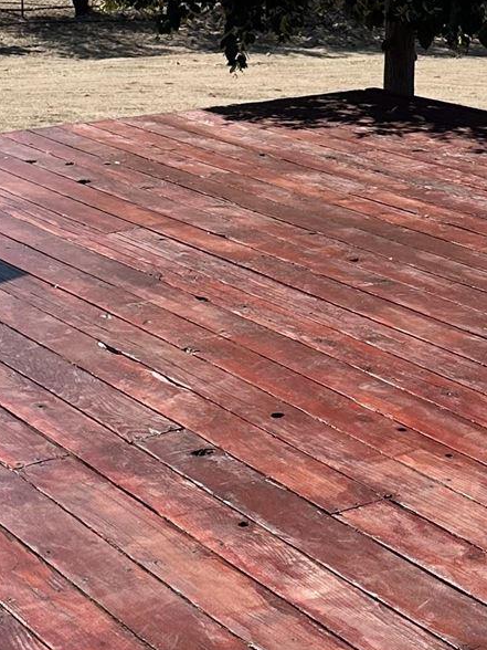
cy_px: -154
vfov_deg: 19.5
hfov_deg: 15.6
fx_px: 1763
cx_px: 382
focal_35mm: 94
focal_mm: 6.86
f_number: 1.78
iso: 80
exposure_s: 1/6211
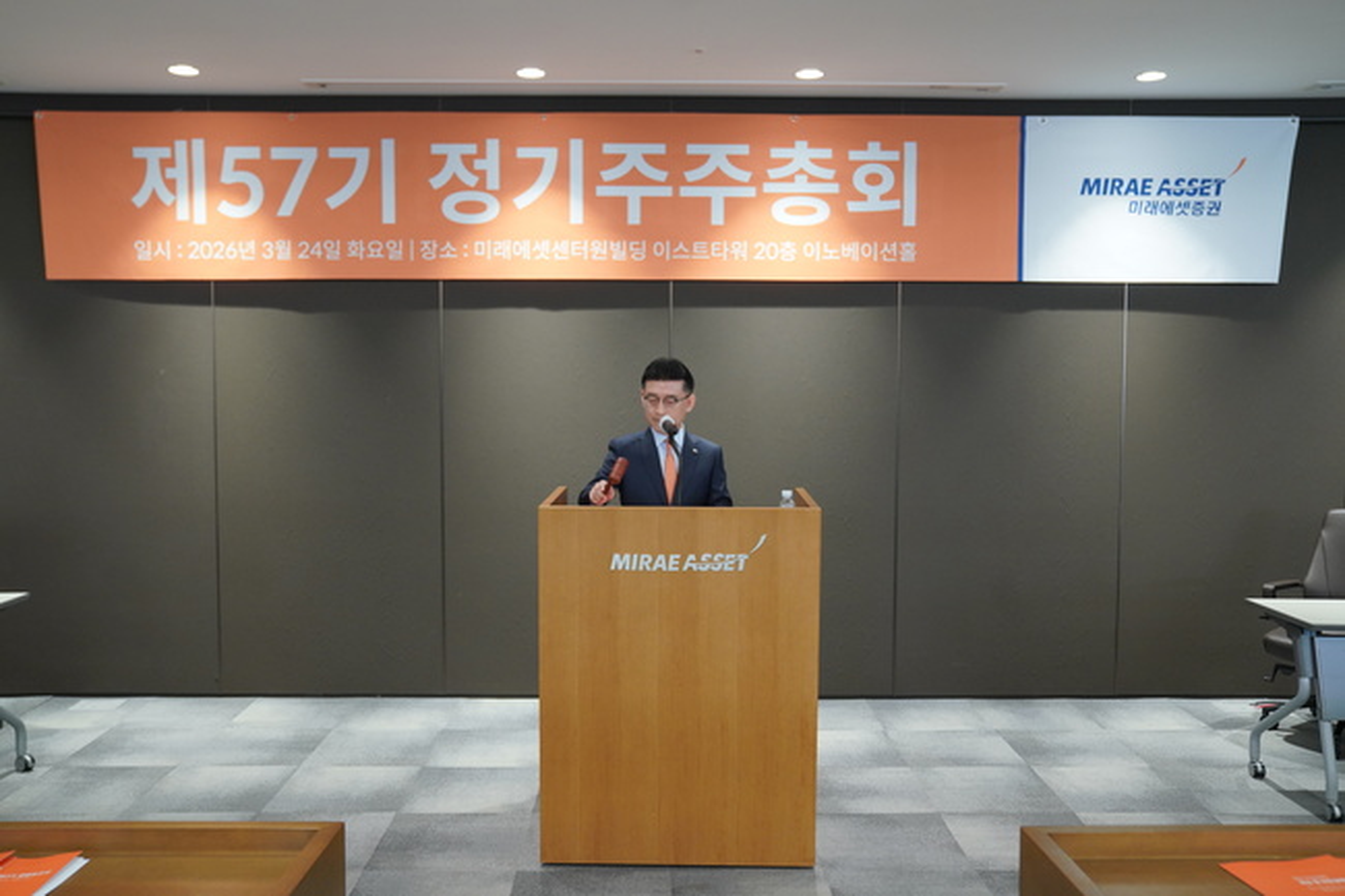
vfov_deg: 42.3
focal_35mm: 31
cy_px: 448
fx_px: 1158
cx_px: 672
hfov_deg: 60.3
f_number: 4
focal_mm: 31
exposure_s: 1/160
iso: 2000
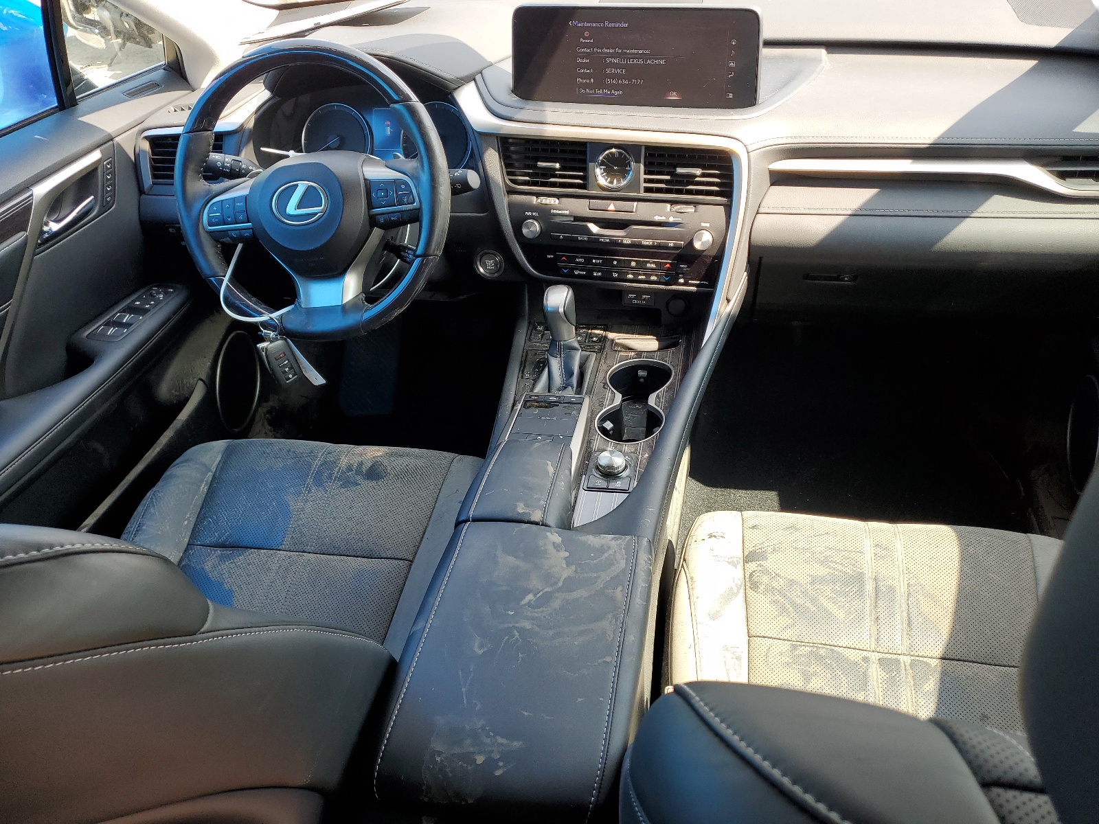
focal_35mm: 26
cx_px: 550
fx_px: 825
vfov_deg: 53.1
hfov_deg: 67.3
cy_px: 412
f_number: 1.5
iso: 50
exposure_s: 1/179
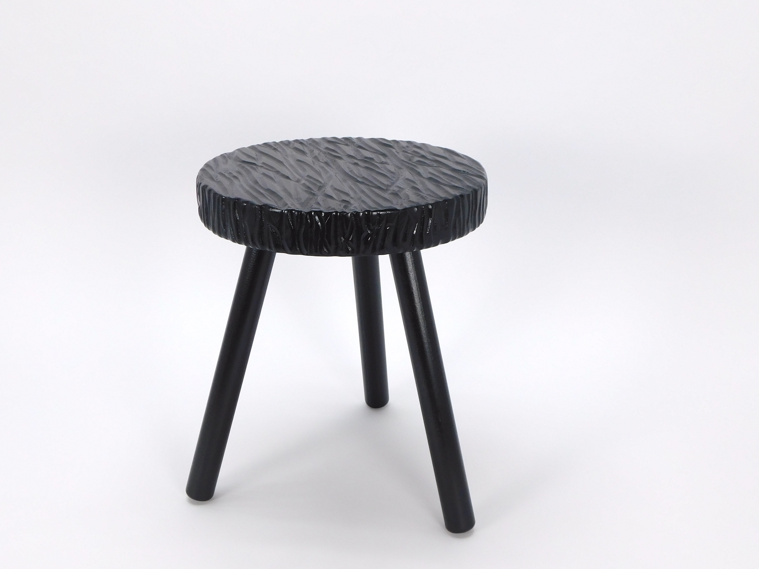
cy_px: 283
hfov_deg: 41.2
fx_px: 1009
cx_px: 343
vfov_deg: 31.5
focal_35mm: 46
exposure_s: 1/100
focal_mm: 7.1
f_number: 3.6
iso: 125
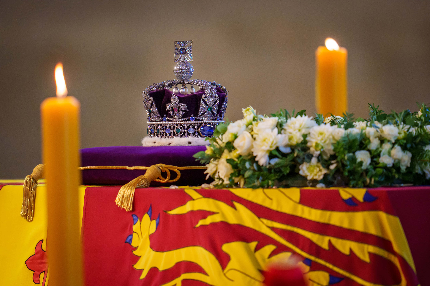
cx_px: 215
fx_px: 7166
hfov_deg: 3.4
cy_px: 143
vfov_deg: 2.3
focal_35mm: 600
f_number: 2.8
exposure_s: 1/200
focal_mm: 400
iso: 2500
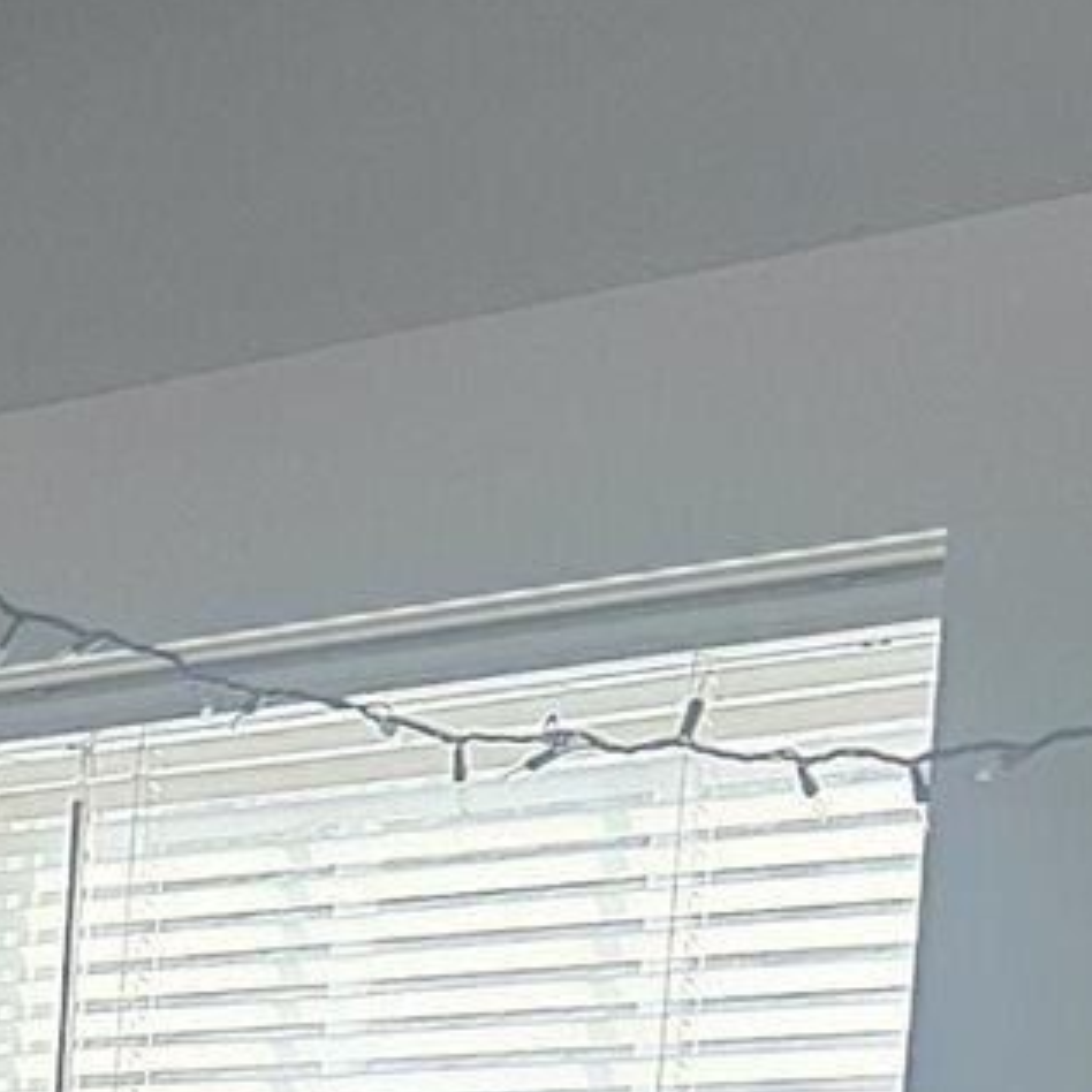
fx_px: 5282
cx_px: -1624
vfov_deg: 10.9
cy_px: 2080
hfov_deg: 10.1
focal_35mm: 148
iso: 160
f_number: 1.8
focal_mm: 5.4
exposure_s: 1/180
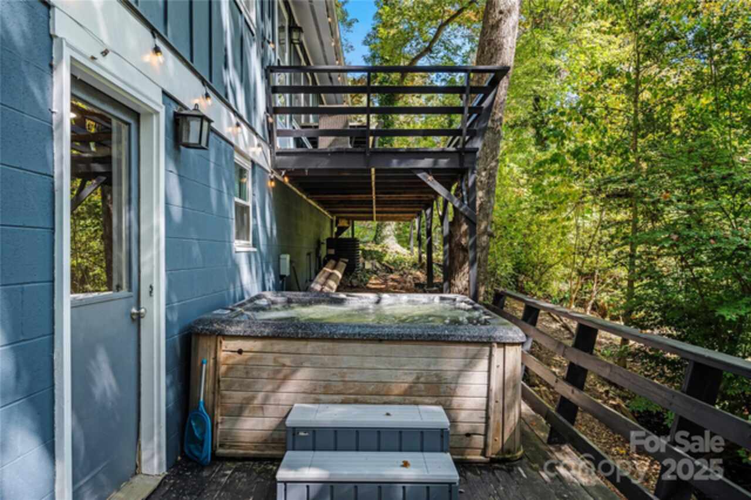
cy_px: 250
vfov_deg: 53.1
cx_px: 376
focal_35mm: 24
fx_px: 500
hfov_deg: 73.8
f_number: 8
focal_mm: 24
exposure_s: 1/60
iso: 500
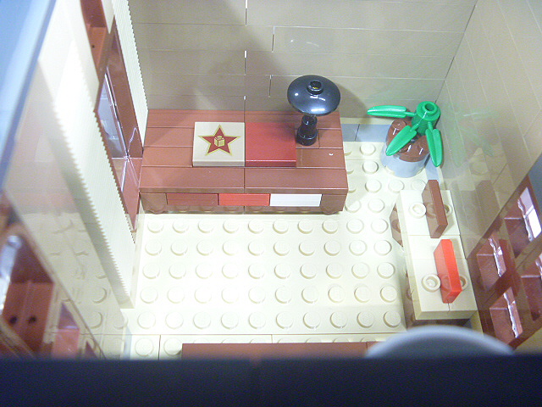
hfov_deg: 52.6
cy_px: 204
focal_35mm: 35
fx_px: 548
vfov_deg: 40.7
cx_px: 271
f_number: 3.5
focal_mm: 6.3
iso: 400
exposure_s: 1/6
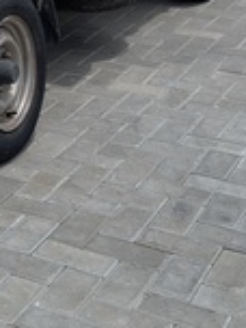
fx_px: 900
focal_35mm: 95
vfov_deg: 18.0
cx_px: -153
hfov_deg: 14.3
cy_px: -190
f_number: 1.68
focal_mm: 6.9
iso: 20
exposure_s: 1/2174
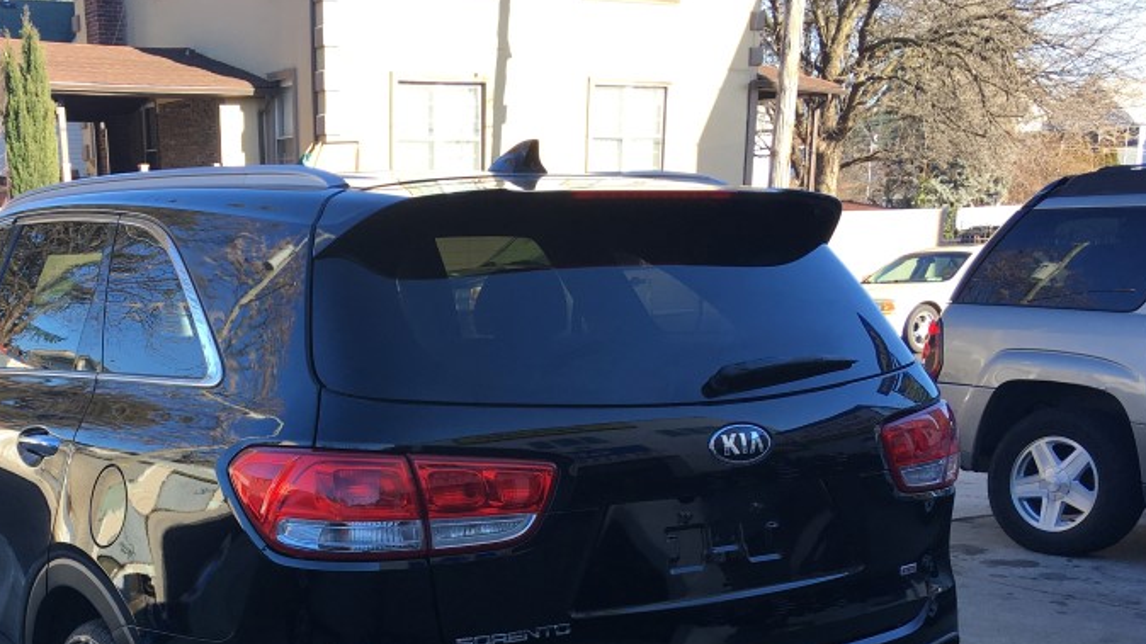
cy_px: 615
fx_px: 1458
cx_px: 354
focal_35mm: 48
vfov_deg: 24.0
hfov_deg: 42.1
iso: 25
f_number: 2.2
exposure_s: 1/255
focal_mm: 4.15
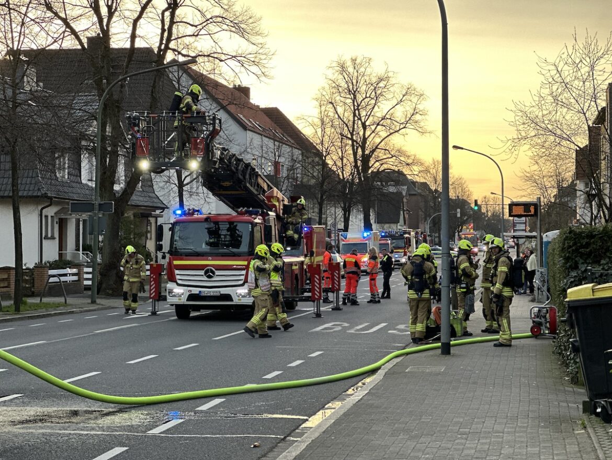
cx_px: 306
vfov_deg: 19.1
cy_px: 230
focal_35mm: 77
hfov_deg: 25.3
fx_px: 1362
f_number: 2.8
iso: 40
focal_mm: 9
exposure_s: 1/121
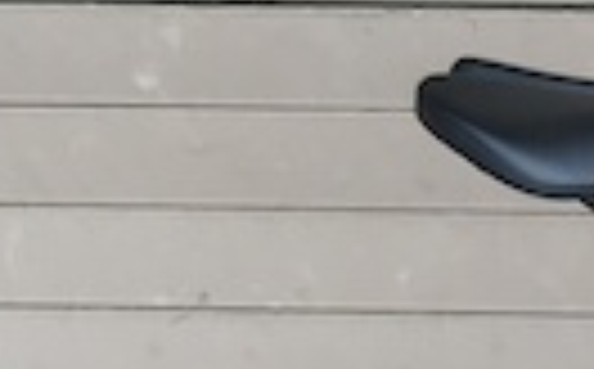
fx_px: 3022
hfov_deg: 9.9
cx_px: 1390
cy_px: 724
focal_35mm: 187
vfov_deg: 6.8
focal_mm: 4.15
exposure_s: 1/120
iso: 32
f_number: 2.2
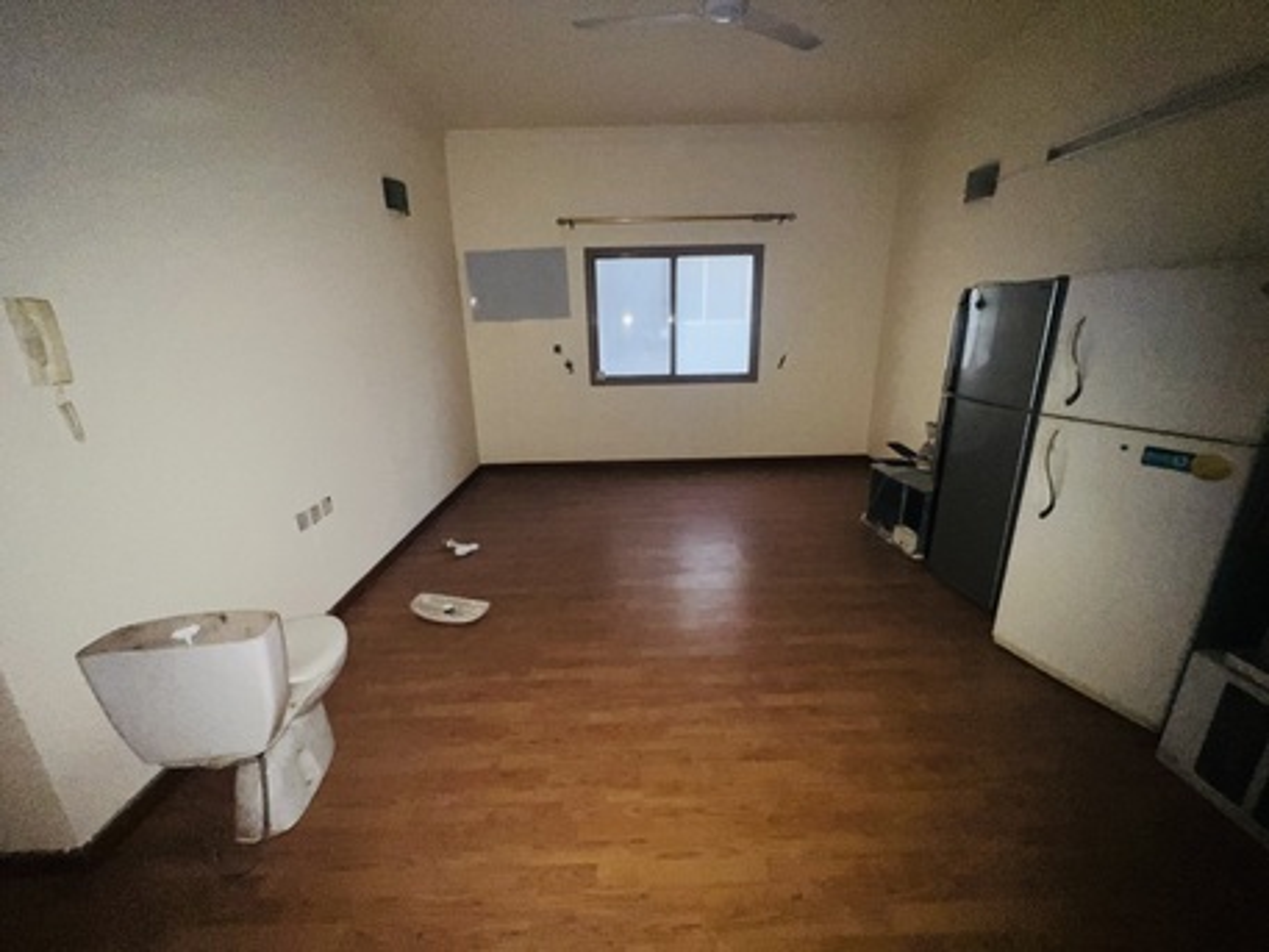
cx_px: 634
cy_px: 476
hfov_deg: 106.2
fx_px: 477
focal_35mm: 13
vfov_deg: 89.9
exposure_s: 1/39
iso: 125
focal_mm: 1.57
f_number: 1.8
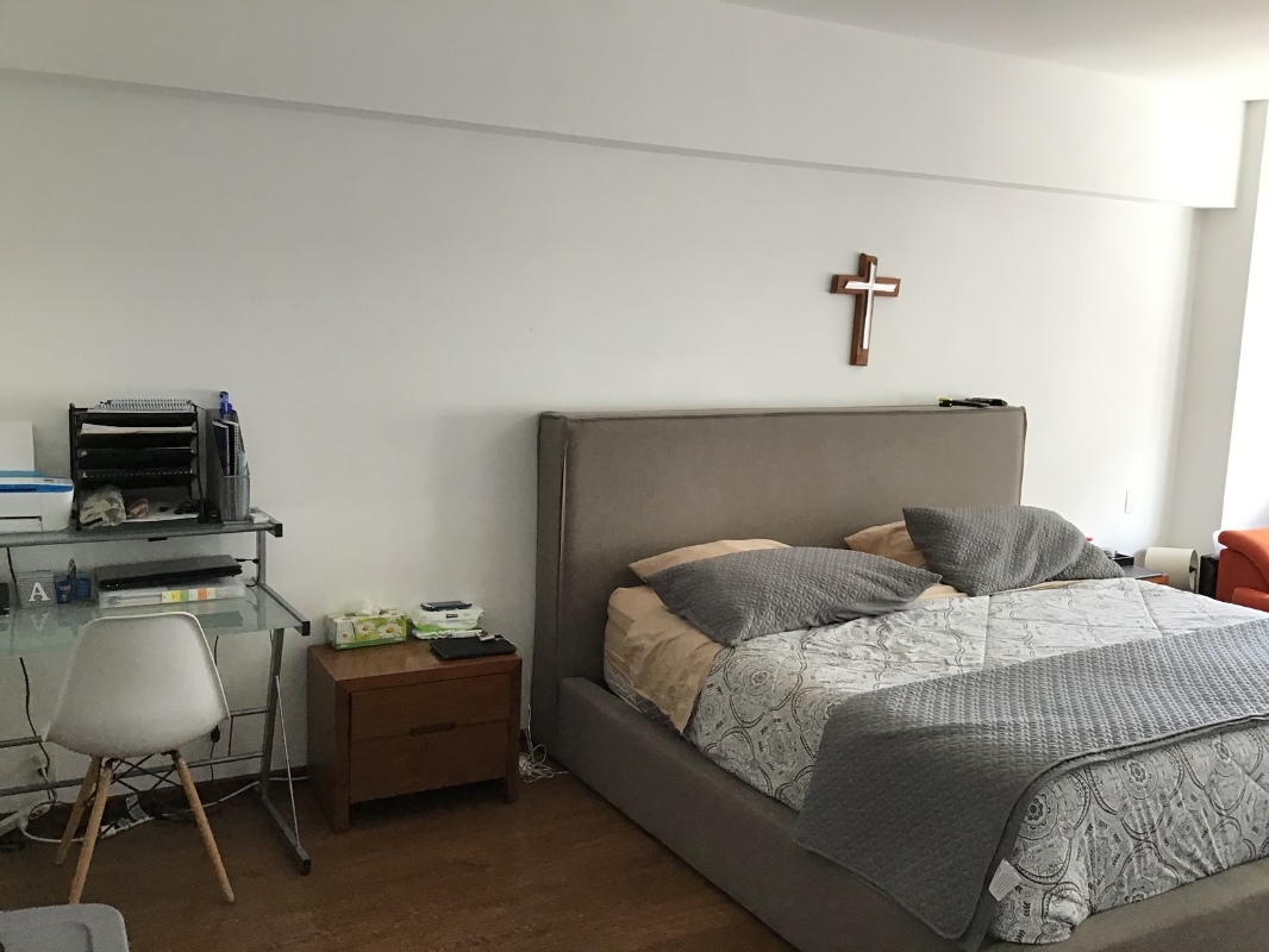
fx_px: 1137
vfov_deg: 45.5
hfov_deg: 58.3
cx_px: 634
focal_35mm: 31
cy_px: 476
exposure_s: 1/30
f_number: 2.4
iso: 40
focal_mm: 3.3
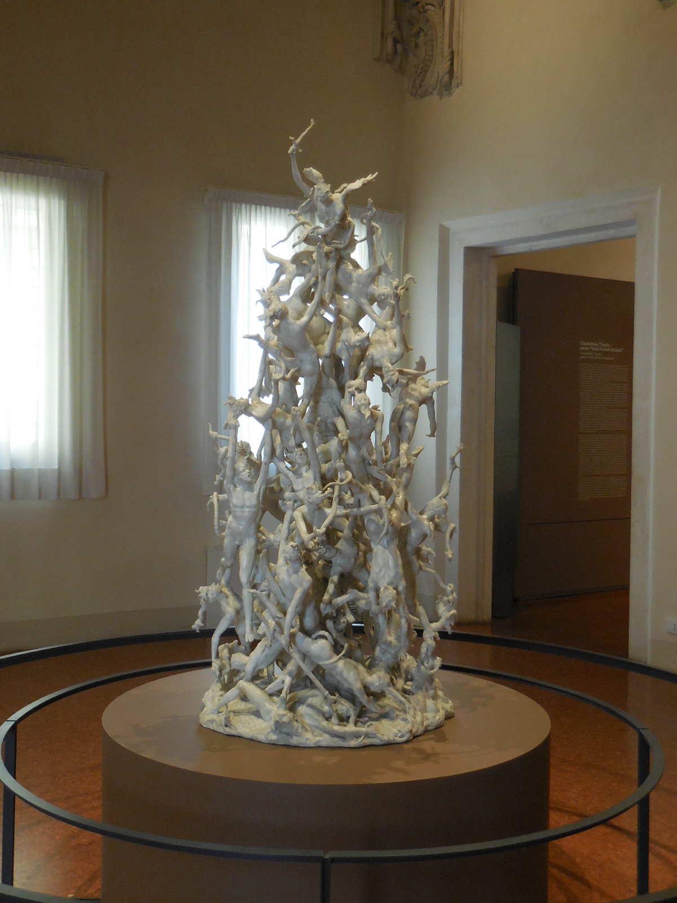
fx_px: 1017
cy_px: 452
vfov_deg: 47.9
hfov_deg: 36.8
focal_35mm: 39
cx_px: 338
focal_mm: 7
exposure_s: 1/20
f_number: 3.9
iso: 400
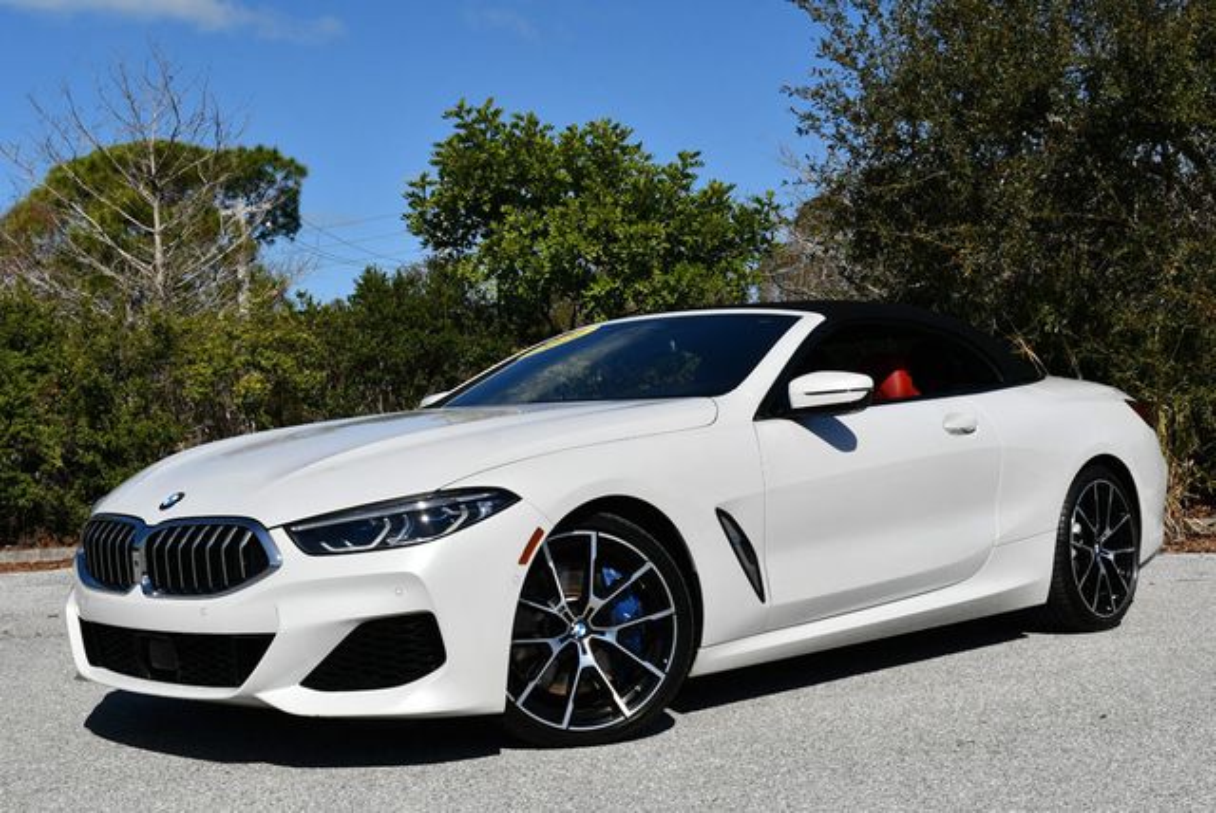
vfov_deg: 26.0
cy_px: 406
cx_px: 608
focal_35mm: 52
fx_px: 1758
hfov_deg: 38.2
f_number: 10
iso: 100
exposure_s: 1/400
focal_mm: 26
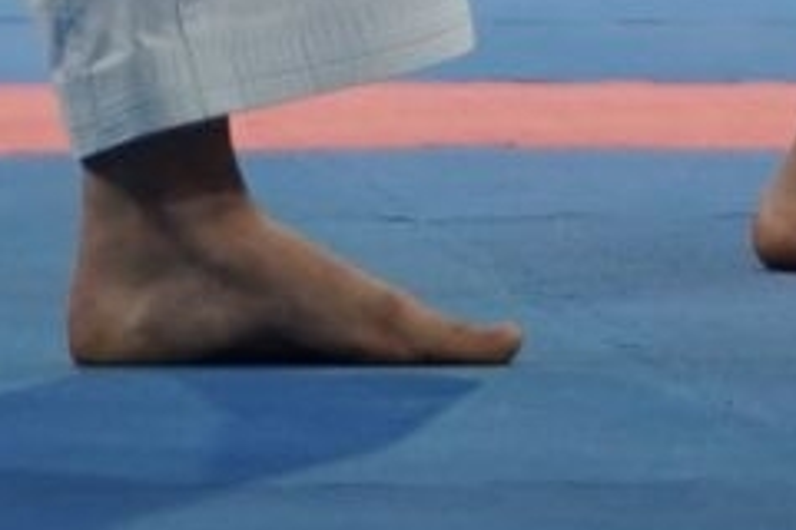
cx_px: 1675
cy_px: -1216
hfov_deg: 1.4
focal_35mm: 1468
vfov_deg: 0.9
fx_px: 32457
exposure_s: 1/500
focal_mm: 131
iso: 500
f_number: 2.8
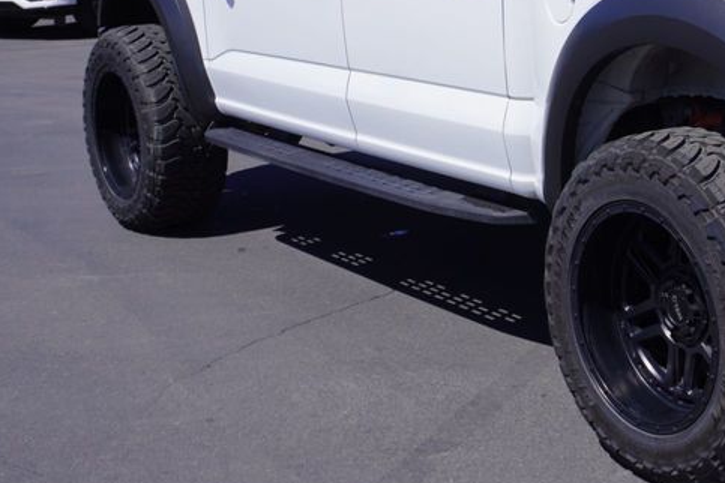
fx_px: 1410
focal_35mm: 70
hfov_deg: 27.0
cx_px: 755
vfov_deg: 19.3
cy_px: 106
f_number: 8
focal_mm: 22
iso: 100
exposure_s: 1/400
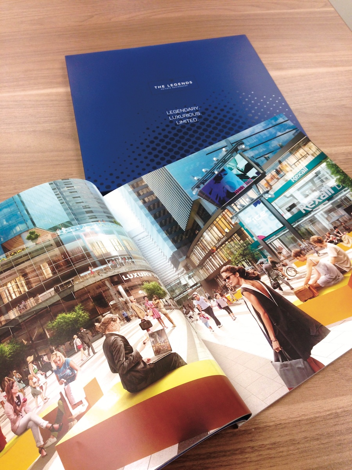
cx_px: 176
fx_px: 447
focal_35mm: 33
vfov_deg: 55.4
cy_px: 235
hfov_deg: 42.9
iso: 50
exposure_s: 1/40
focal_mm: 4.12
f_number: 2.4
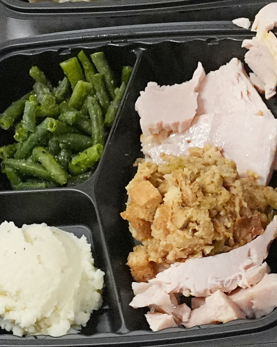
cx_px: 558
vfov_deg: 15.1
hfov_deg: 11.0
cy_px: 245
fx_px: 1302
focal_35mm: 127
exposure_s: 1/500
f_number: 3.2
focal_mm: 24
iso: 8000
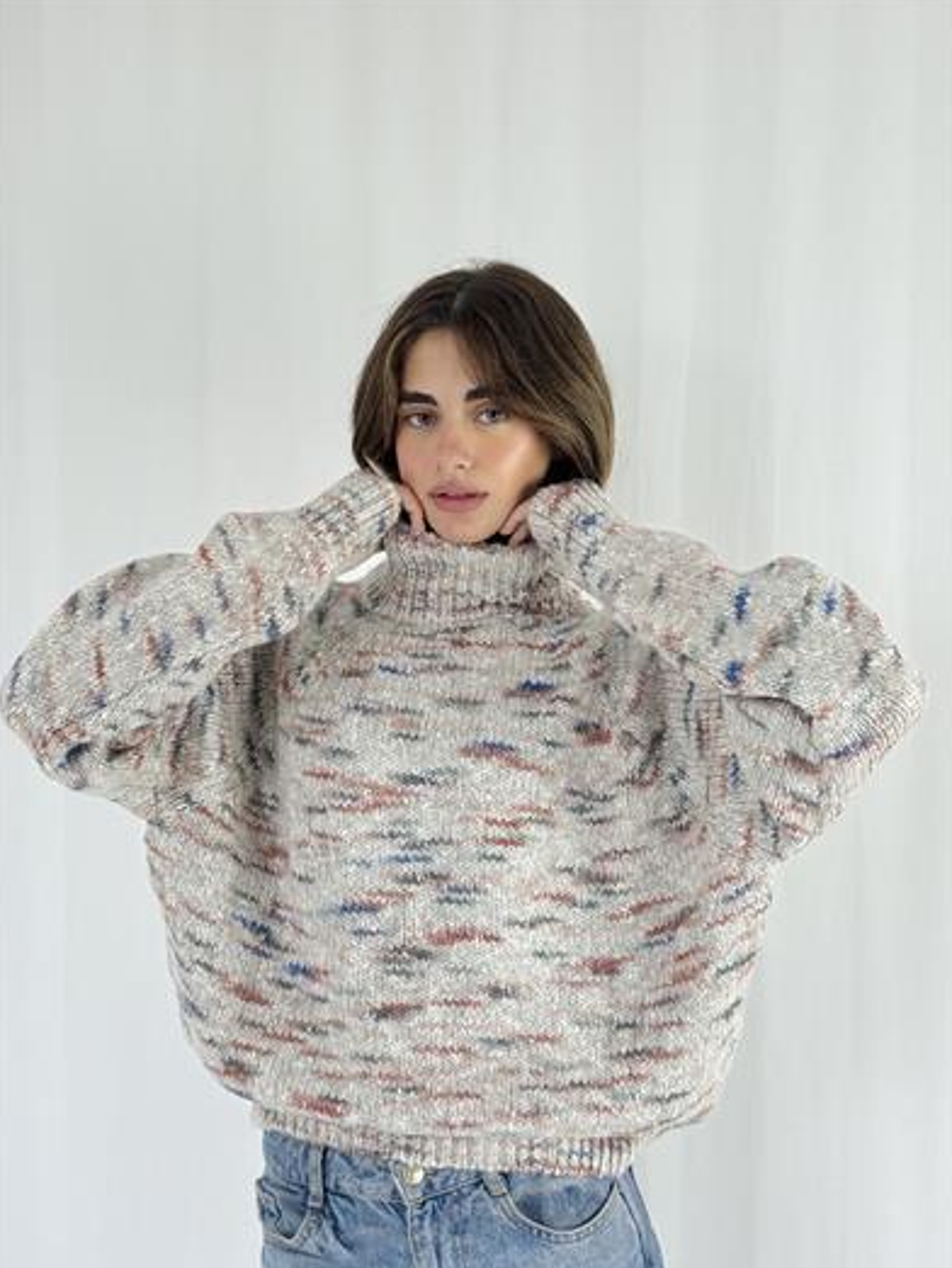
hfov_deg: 29.7
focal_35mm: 49
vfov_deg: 38.9
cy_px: 638
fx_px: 1795
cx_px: 476
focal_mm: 6.76
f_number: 1.78
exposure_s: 1/100
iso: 64
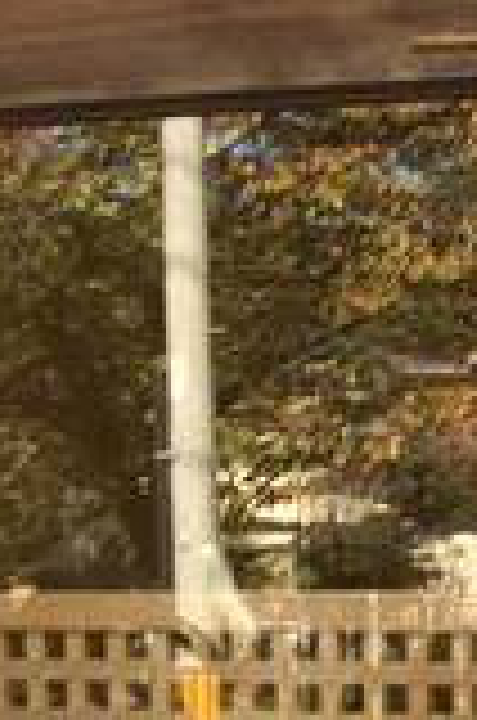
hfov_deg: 9.3
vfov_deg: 16.3
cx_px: 1354
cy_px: 864
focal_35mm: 121
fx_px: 2415
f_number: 2.2
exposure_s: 1/124
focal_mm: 4.15
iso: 25
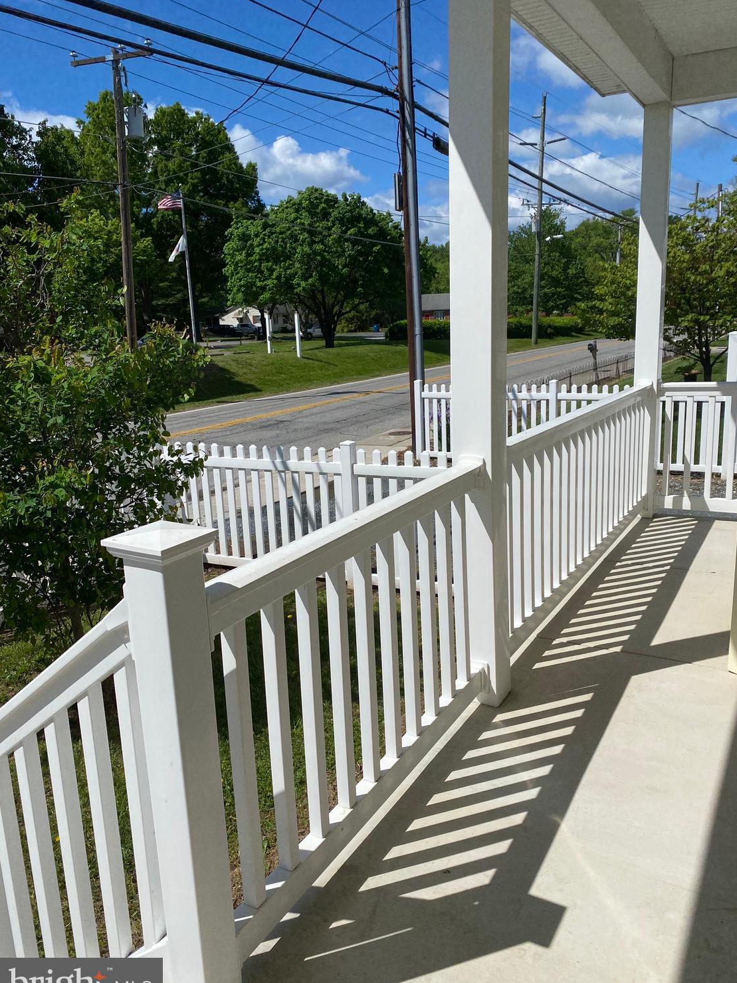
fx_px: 767
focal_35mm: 27
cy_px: 502
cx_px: 379
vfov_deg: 65.3
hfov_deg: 51.3
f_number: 1.8
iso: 32
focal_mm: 4.25
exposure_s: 1/6410
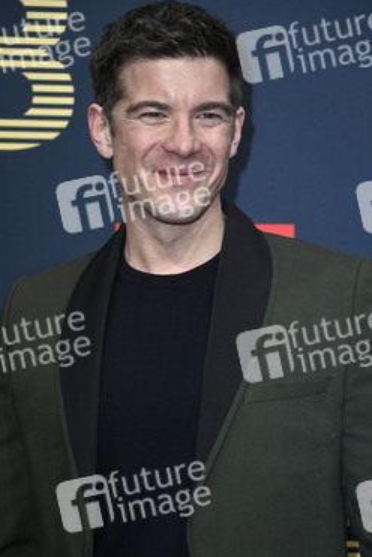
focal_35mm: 145
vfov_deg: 14.2
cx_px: 177
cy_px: 273
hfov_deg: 9.5
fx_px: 2247
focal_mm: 135
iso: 320
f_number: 5.6
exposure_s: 1/250
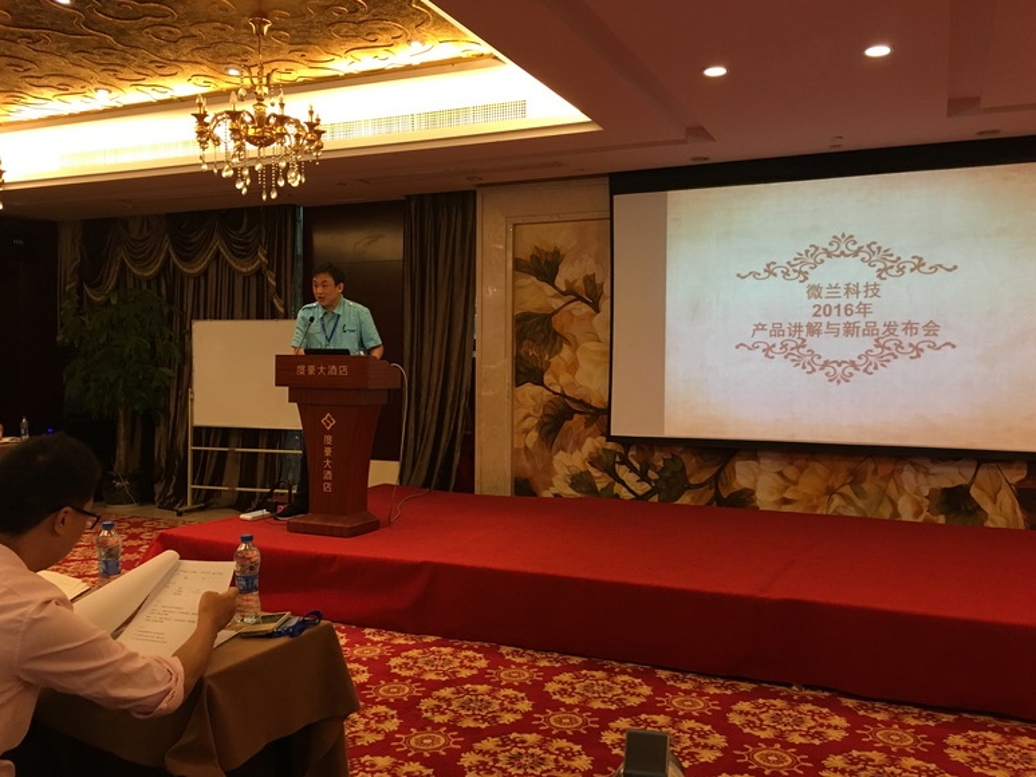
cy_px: 393
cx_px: 520
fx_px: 898
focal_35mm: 30
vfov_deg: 46.8
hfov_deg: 60.0
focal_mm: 4.15
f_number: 2.2
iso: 200
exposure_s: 1/33
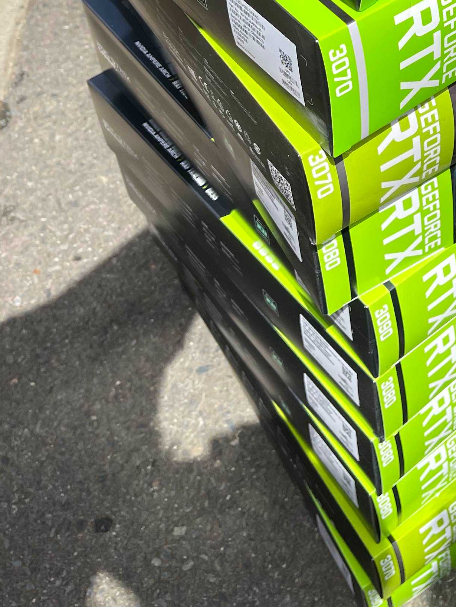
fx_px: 1124
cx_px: 545
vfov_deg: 27.8
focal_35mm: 64
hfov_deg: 21.3
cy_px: -48
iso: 32
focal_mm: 5.1
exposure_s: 1/4202
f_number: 1.6
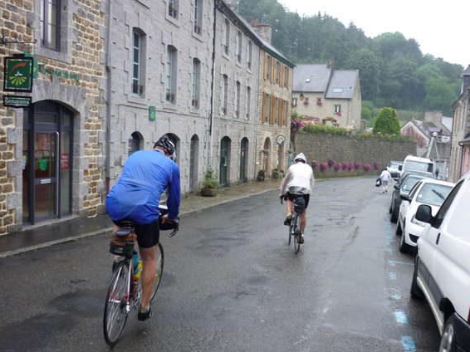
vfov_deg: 40.7
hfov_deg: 52.6
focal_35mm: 35
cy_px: 179
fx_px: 475
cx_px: 247
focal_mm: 5.5
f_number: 2.8
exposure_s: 1/60
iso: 80
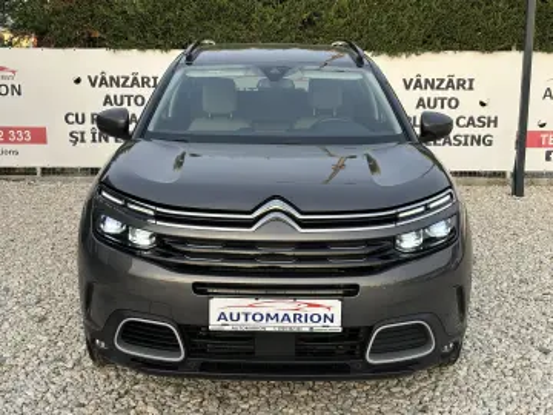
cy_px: 208
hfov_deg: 39.7
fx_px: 767
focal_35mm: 48
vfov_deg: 30.3
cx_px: 276
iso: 64
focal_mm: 6.86
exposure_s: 1/414
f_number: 1.78
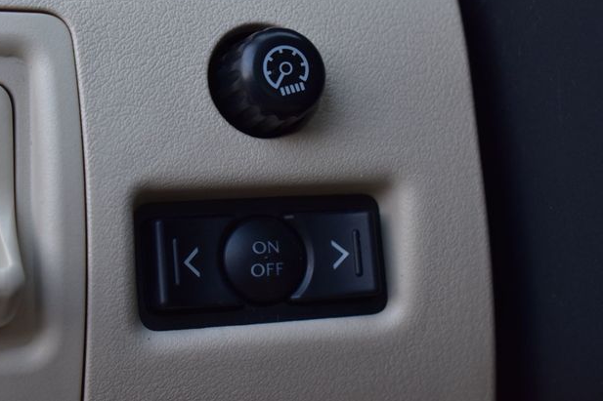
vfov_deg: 16.0
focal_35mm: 86
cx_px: 298
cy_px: 194
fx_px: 1432
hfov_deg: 23.8
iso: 400
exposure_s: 1/30
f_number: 7.1
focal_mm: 55
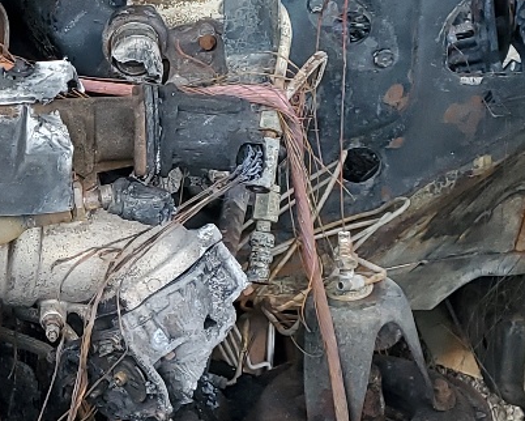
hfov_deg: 17.7
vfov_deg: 15.3
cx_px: -162
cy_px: 191
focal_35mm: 101
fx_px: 1570
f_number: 1.5
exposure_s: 1/120
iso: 77
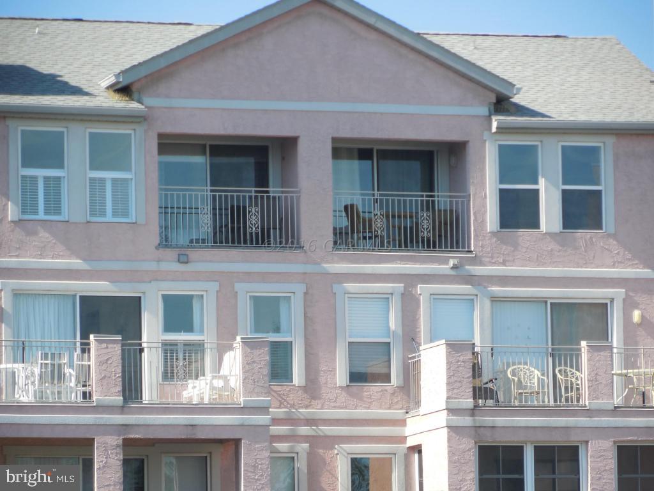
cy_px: 246
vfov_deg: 6.2
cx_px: 327
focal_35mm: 241
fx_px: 4553
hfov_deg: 8.2
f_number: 5.1
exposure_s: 1/320
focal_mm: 43.4
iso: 125
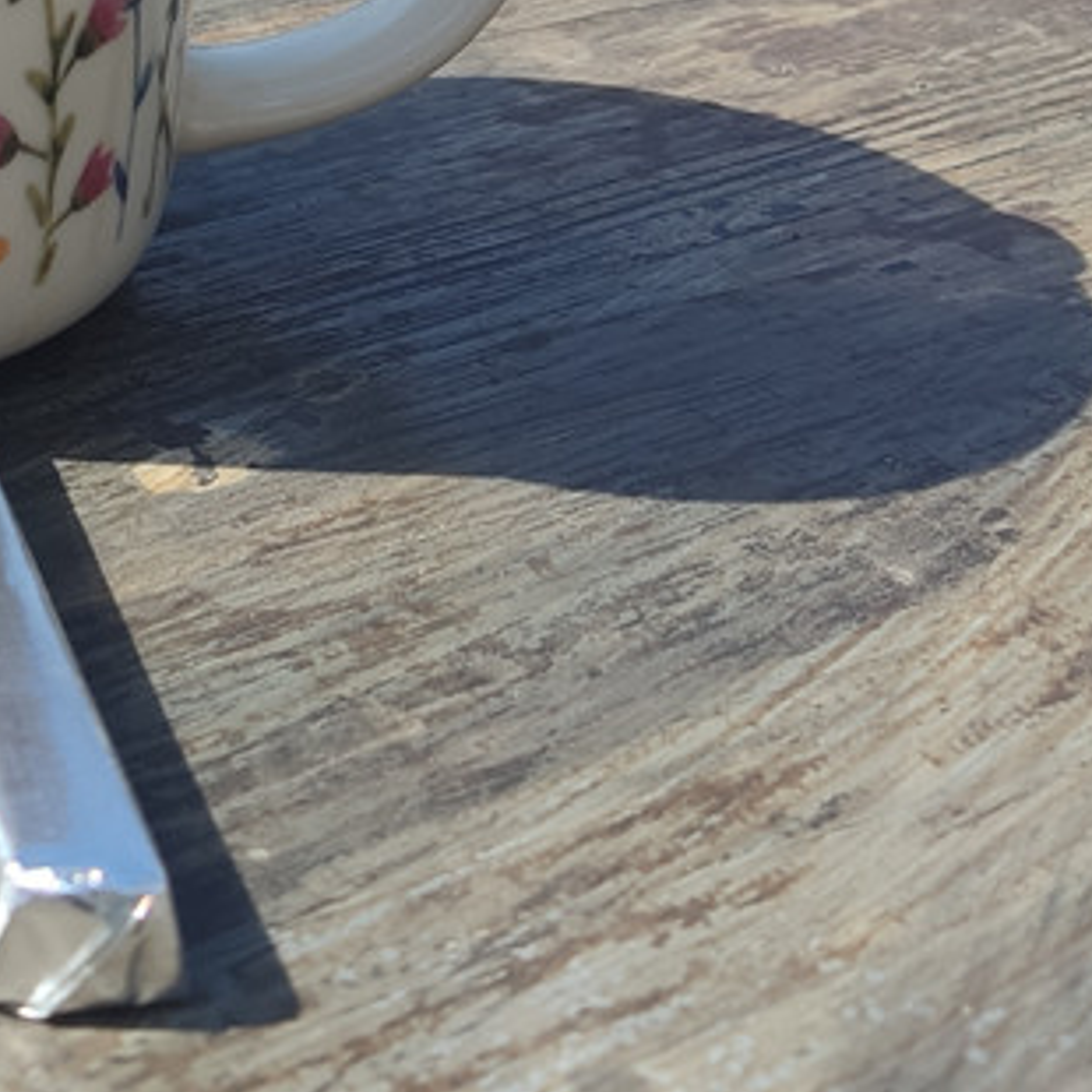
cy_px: 77
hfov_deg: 20.2
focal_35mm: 76
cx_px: -449
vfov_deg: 22.1
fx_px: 2712
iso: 50
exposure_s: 1/1078
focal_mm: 4.71
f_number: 1.79
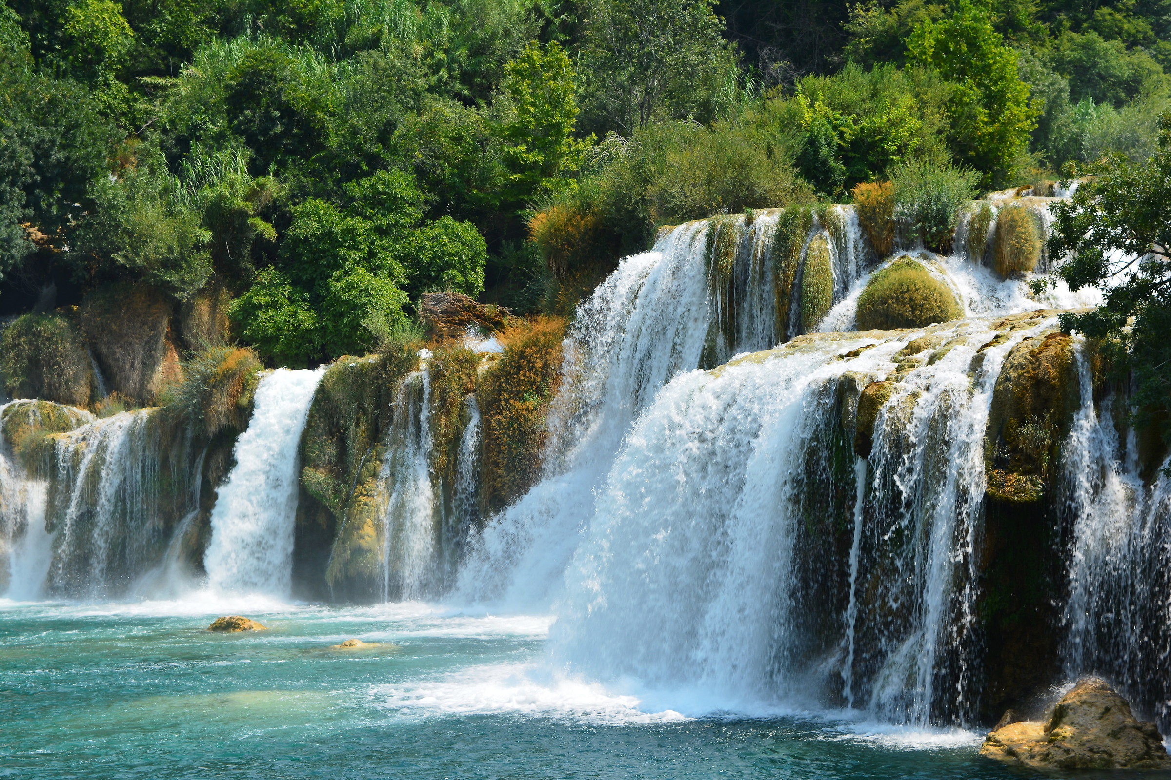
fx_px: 2342
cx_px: 586
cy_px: 390
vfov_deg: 18.9
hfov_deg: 28.1
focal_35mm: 72
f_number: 11
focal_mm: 48
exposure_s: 1/160
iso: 100
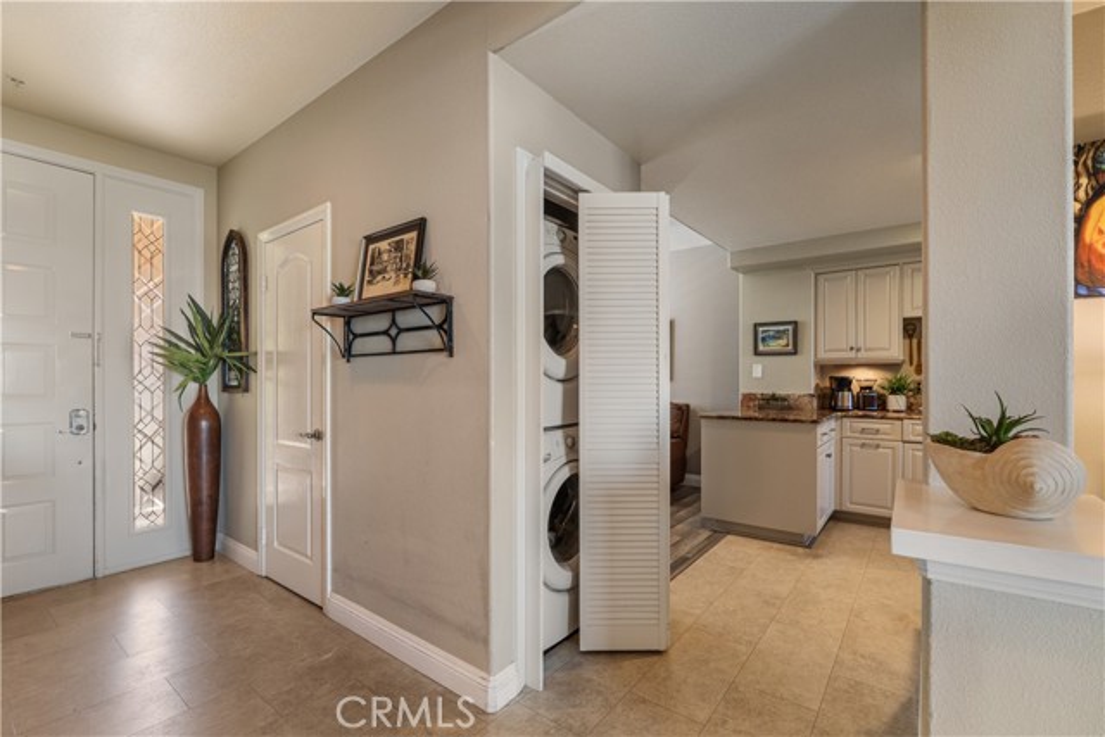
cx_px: 552
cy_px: 368
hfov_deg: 96.7
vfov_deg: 73.8
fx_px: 491
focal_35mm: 16
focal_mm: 16
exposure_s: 1/6
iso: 800
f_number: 9
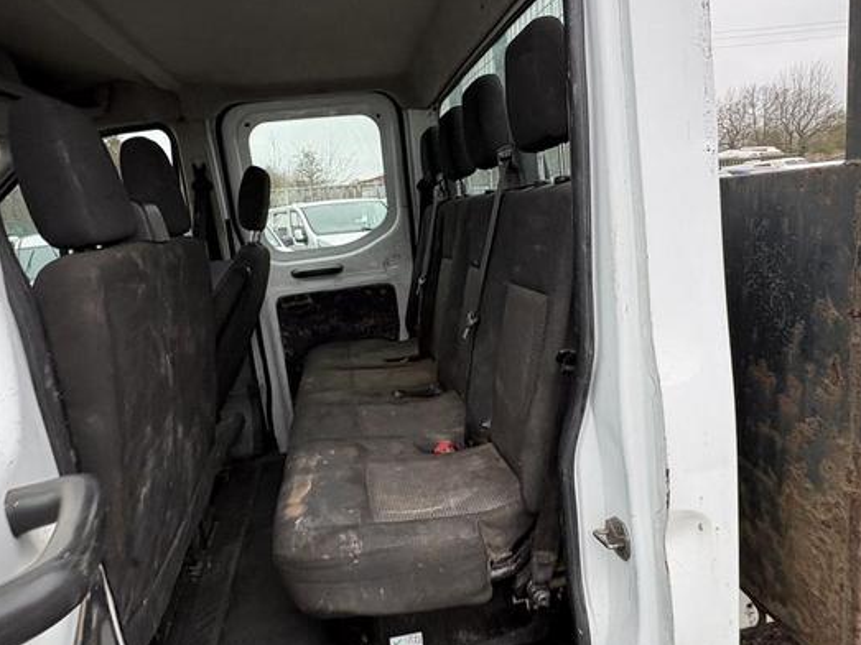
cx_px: 440
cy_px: 324
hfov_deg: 71.6
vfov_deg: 56.8
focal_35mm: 24
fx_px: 597
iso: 80
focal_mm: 2.22
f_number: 2.2
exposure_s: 1/99
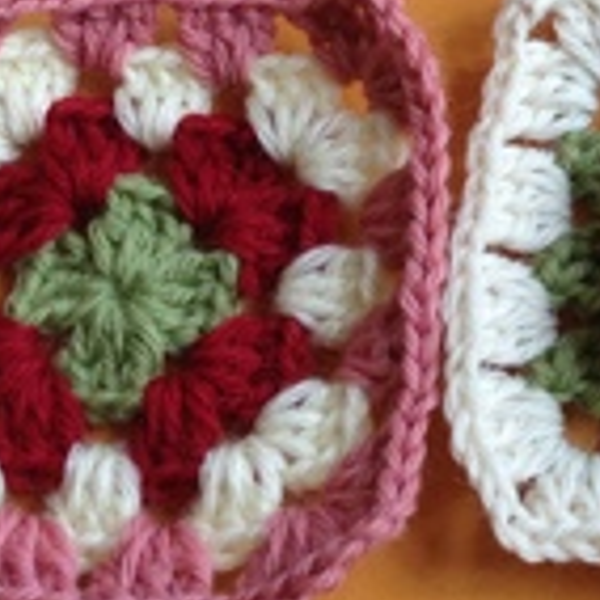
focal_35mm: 119
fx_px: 2334
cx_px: 697
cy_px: -201
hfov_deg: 14.2
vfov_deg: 14.0
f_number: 2.4
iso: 80
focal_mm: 4.13
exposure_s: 1/120
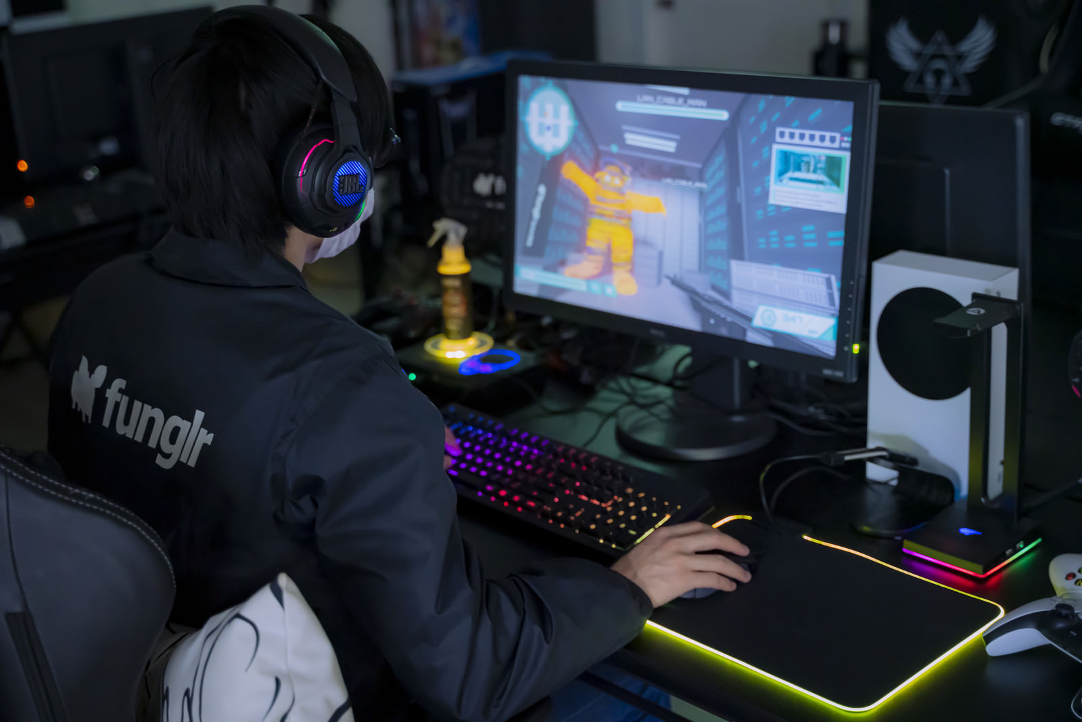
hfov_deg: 41.1
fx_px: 1443
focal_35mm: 48
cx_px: 541
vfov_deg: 28.1
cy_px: 361
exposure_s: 1/50
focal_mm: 48
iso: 12800
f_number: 2.8
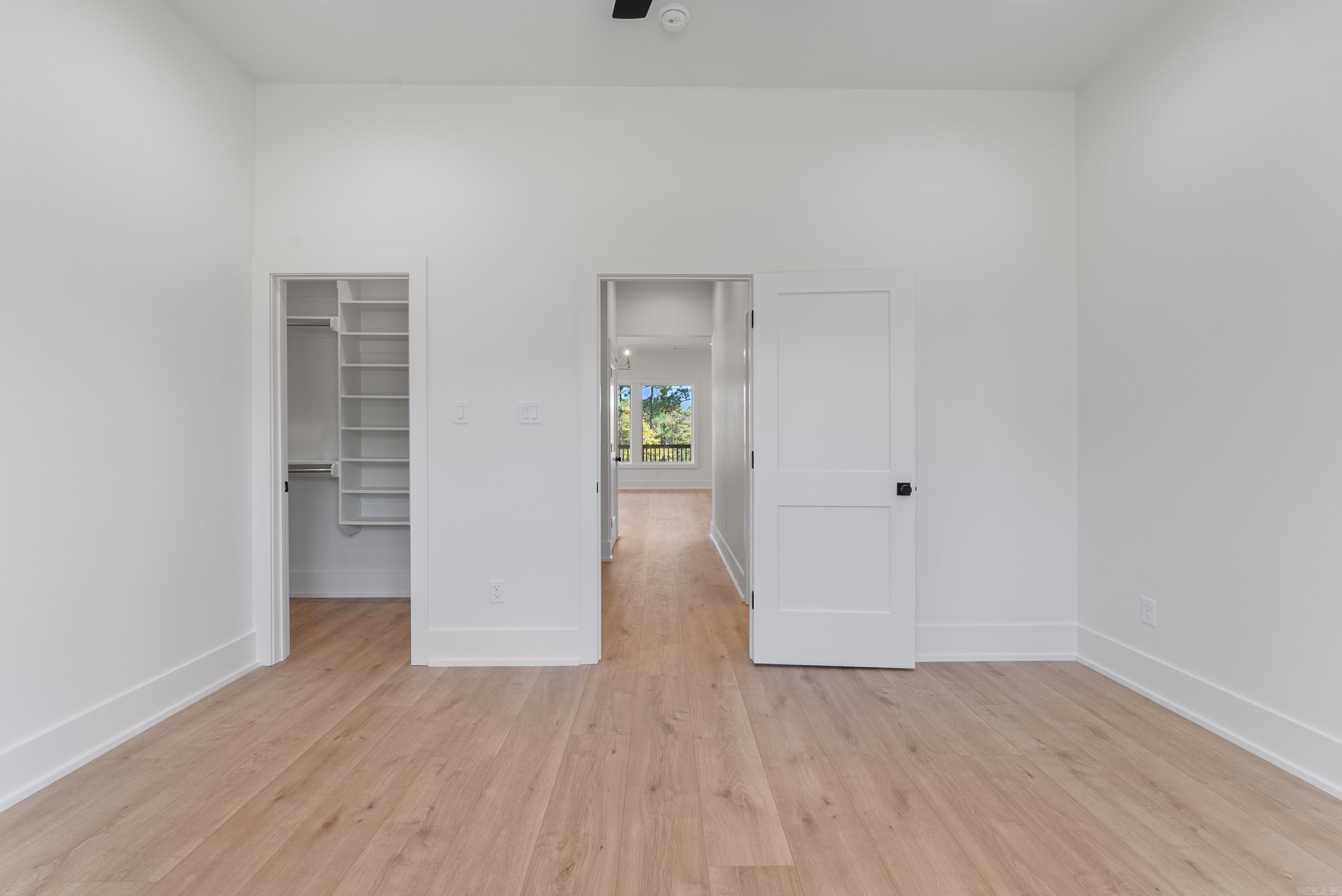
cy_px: 448
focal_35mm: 16
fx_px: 597
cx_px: 671
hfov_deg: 96.7
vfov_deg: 73.8
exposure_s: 1/3
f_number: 9
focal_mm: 16
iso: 250
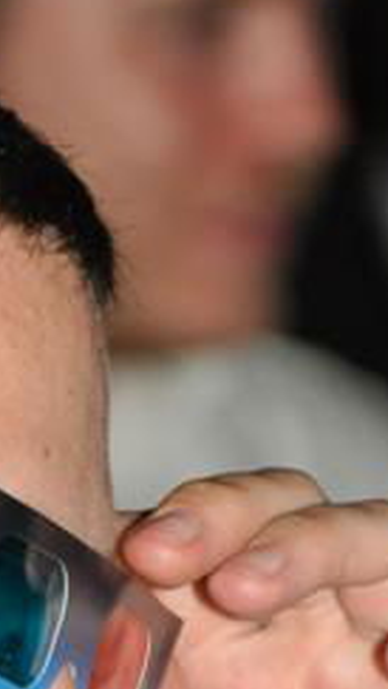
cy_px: 689
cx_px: -161
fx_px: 18112
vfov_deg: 2.2
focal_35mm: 992
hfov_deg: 1.2
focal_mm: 200
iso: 800
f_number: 5.6
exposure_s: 1/60
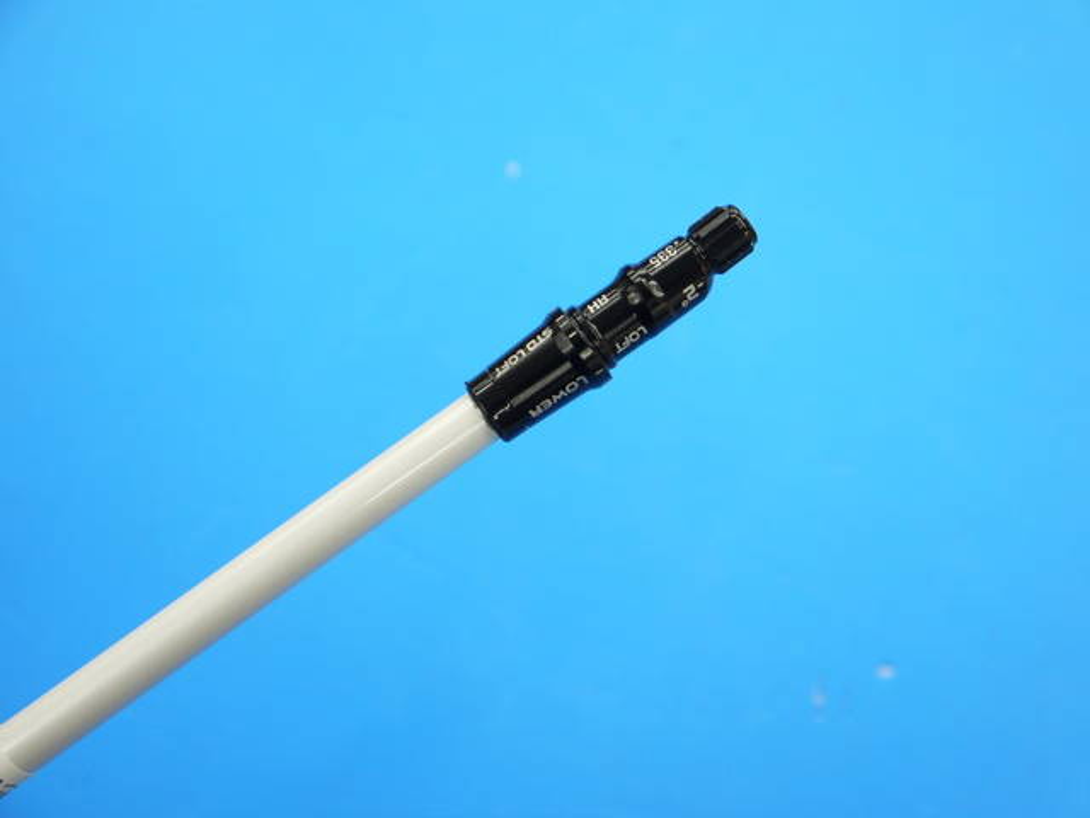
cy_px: 409
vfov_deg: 31.5
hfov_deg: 41.2
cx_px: 545
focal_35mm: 46
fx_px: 1448
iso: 500
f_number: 4.4
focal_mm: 23
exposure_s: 1/125
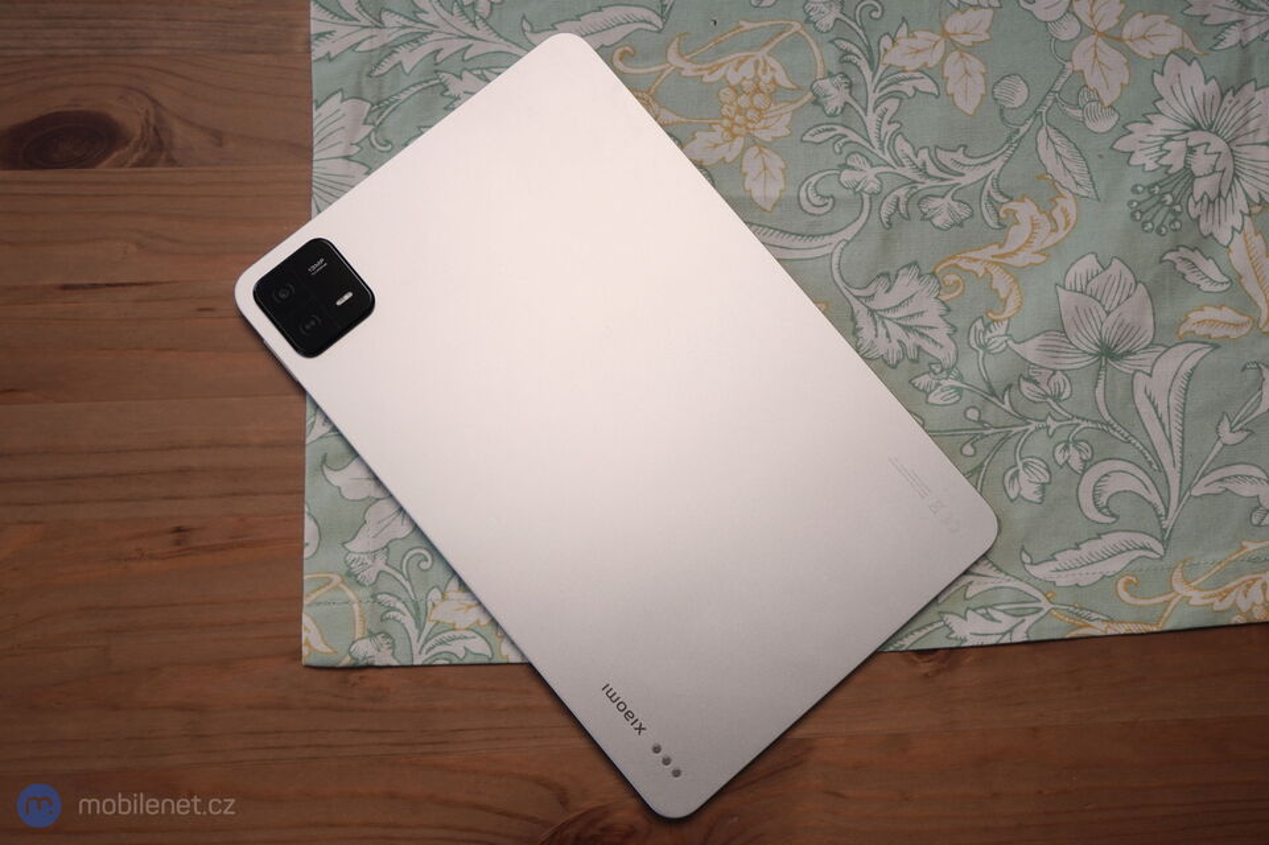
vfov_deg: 38.9
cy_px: 422
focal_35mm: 34
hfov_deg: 55.8
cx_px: 634
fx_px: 1198
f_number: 6.3
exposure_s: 1/160
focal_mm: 34
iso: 640
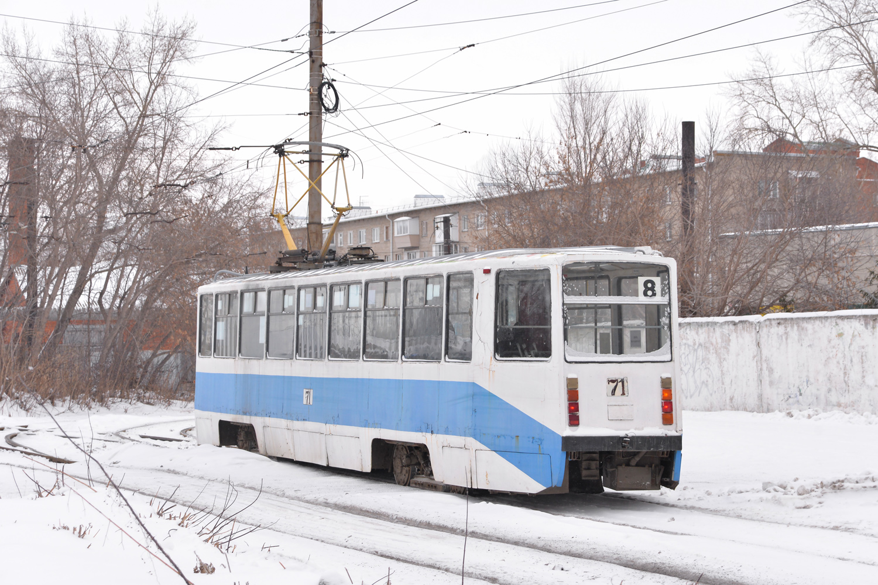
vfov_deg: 16.1
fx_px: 2073
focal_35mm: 85
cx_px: 439
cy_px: 292
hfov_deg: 23.9
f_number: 7.1
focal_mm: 85
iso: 640
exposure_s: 1/320
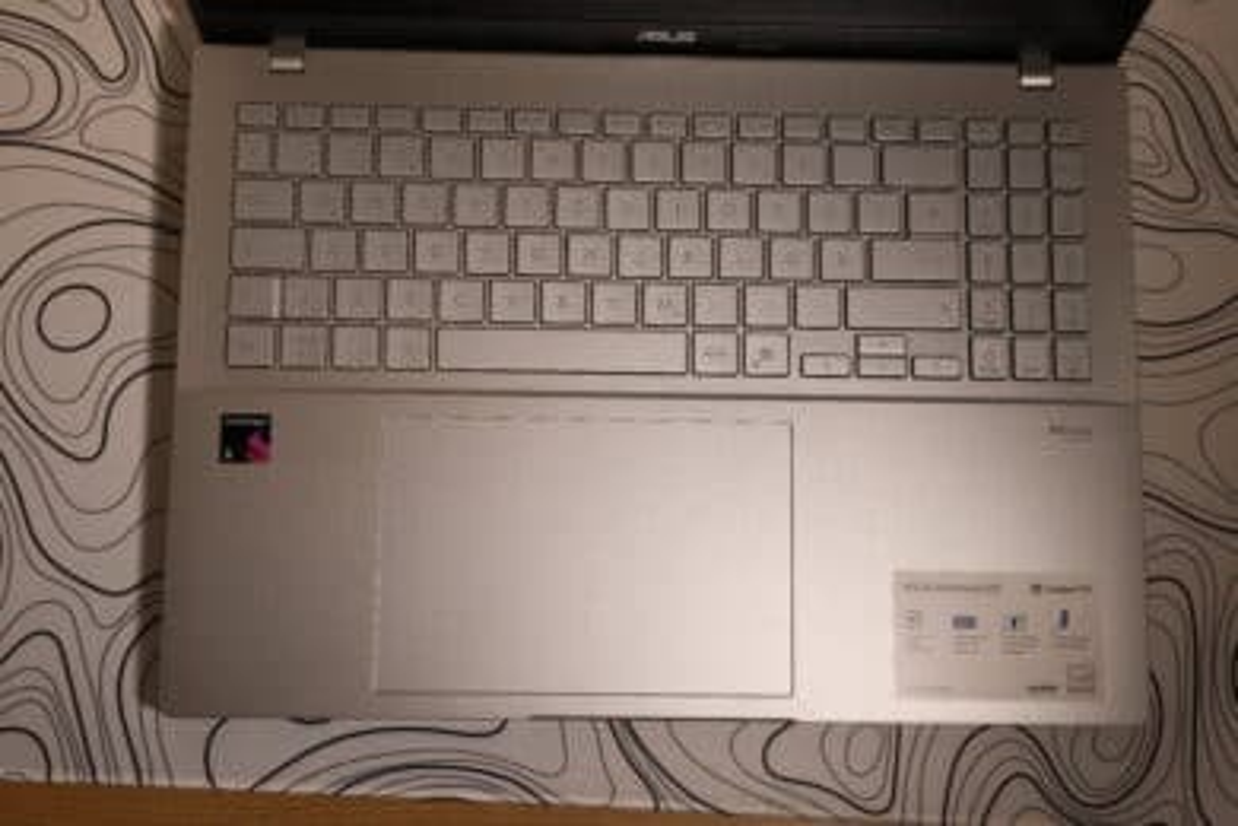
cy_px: 413
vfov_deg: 40.0
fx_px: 1135
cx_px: 619
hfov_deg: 57.2
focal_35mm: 33
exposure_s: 1/100
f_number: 8
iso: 800
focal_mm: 22
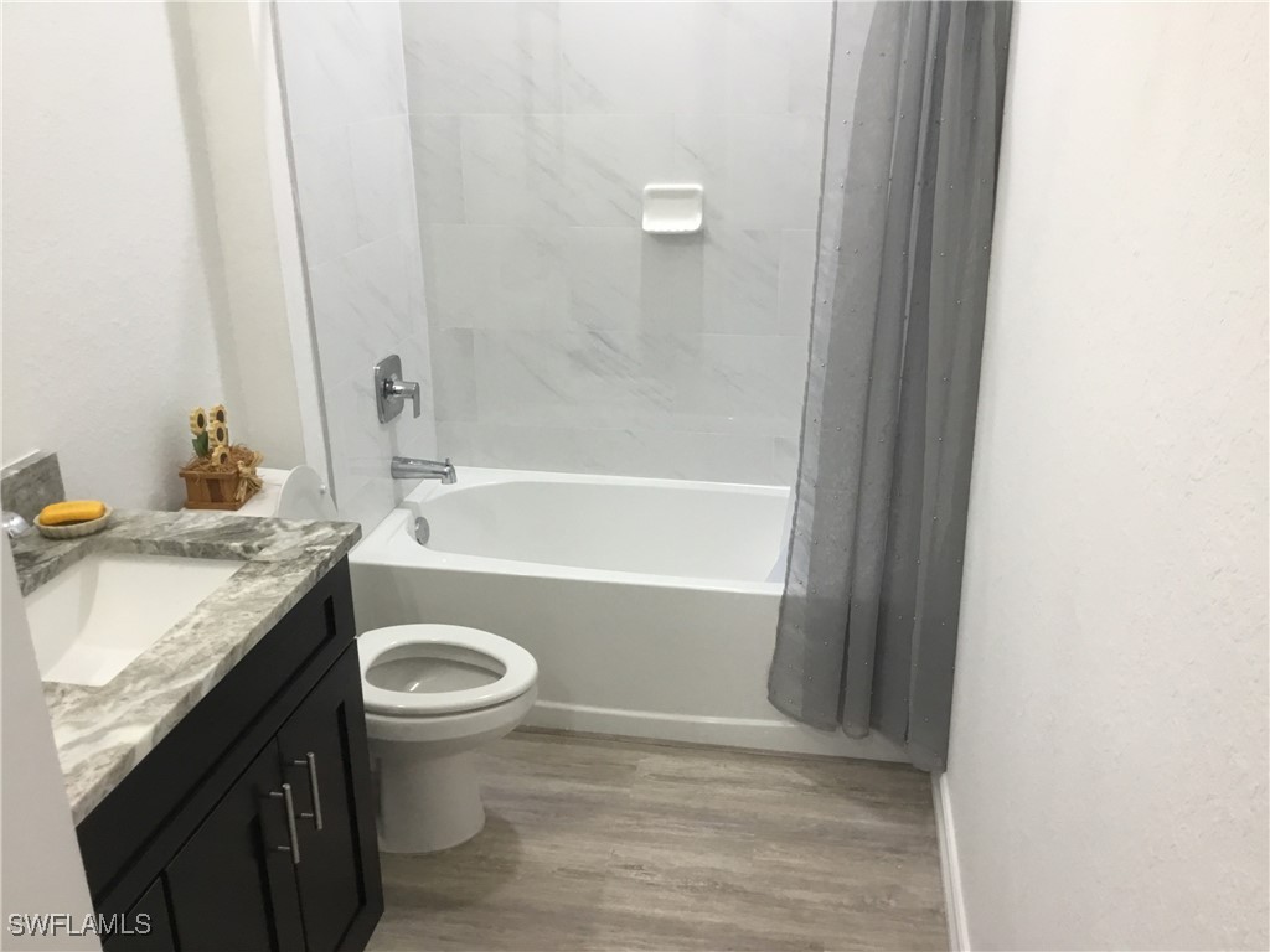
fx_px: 1137
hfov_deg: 58.4
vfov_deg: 45.4
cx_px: 635
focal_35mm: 31
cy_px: 476
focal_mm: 3.3
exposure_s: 1/30
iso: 80
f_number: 2.4
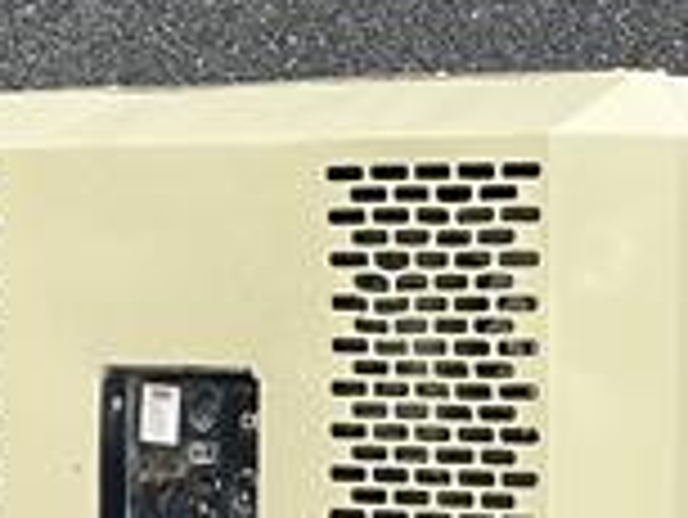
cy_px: 716
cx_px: 549
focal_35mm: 334
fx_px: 6644
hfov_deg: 5.9
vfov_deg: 4.4
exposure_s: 1/129
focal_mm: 7.5
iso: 20
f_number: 2.2
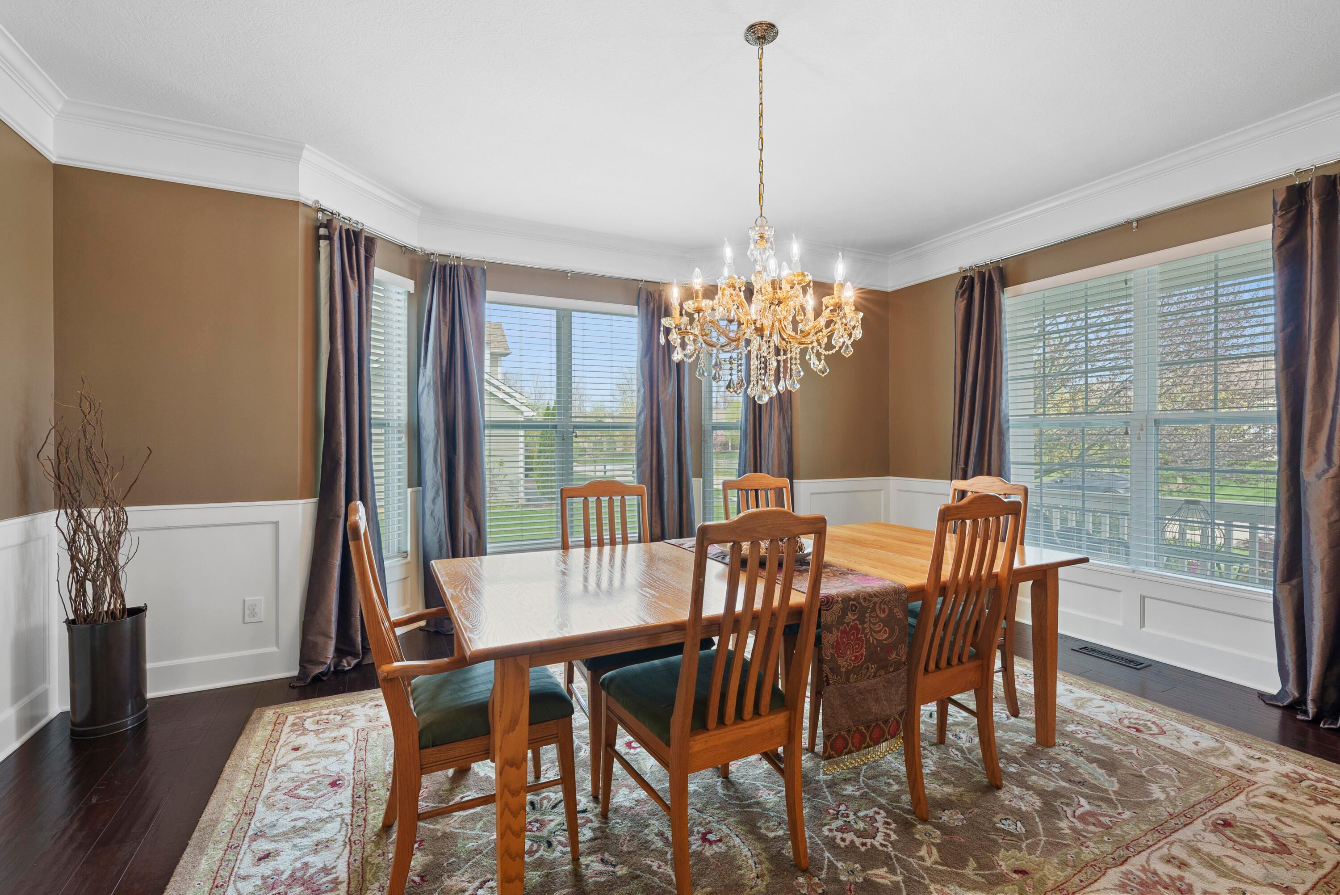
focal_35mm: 16
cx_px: 670
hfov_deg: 96.7
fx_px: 596
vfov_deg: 73.8
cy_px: 448
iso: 640
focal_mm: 16
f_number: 9
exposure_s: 1/6
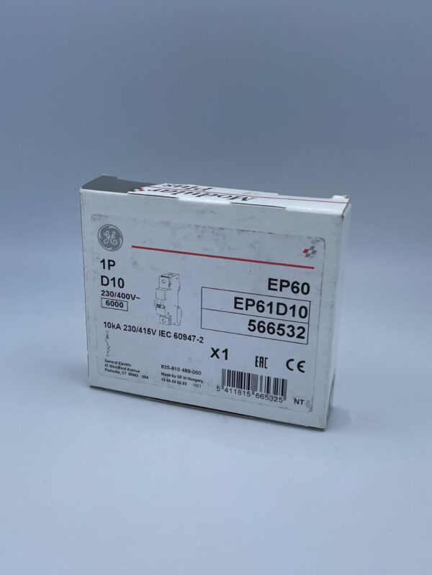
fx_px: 433
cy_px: 288
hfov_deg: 53.1
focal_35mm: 26
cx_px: 216
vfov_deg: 67.3
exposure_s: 1/2959
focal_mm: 4.2
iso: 50
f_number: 1.6
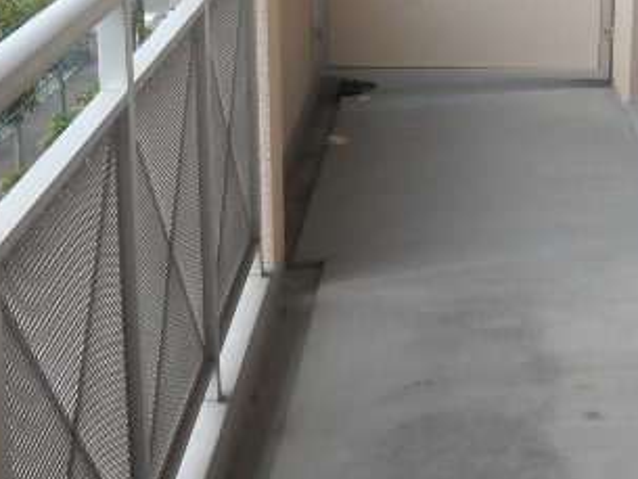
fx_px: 1586
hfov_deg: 22.6
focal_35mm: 86
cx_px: 437
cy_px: 161
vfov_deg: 17.1
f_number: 3.1
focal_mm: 6.72
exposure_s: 1/320
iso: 80
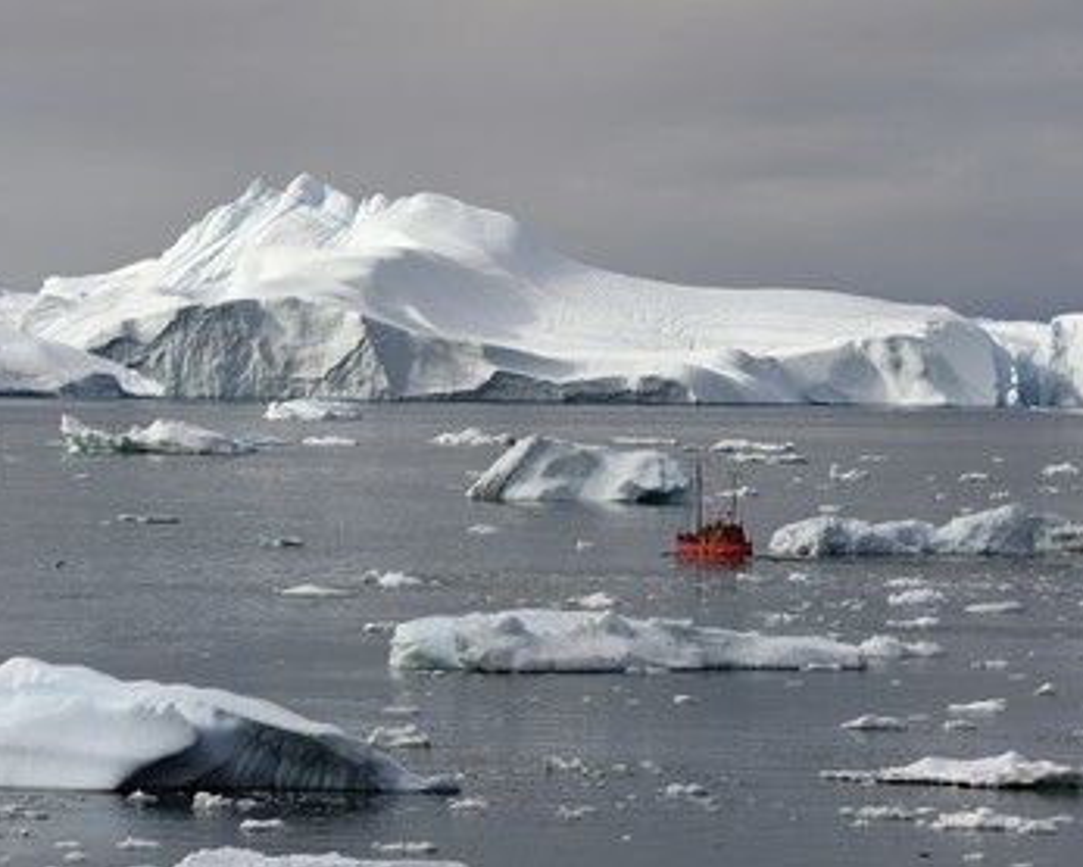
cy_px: 434
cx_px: 440
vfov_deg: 4.9
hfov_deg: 6.1
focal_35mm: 318
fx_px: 10198
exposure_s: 1/640
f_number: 14
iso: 400
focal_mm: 280
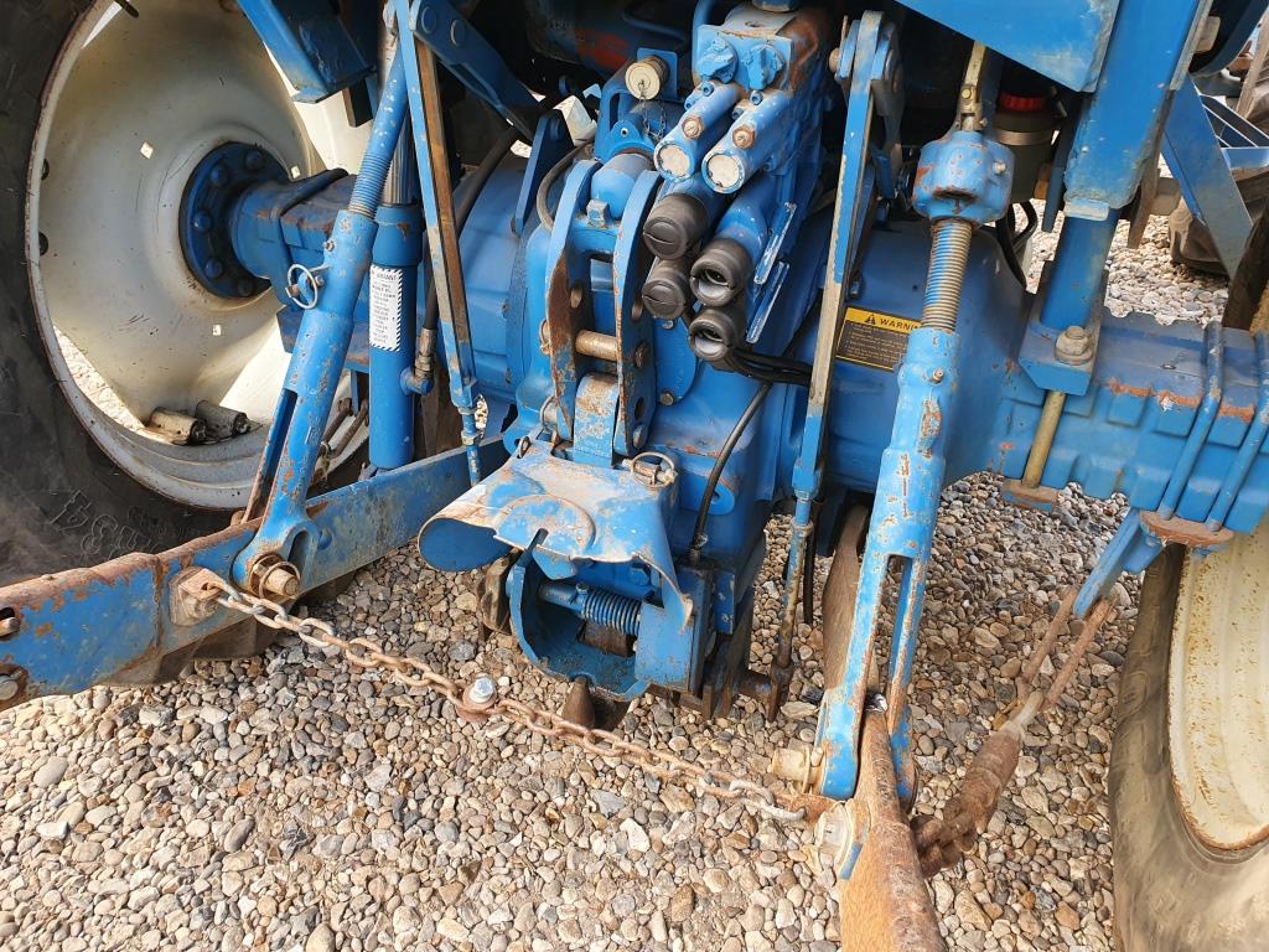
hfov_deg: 67.3
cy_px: 476
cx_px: 634
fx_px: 953
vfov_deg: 53.1
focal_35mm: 26
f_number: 2.4
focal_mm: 4.32
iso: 80
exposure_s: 1/100
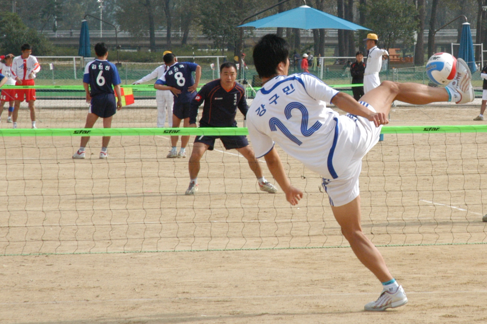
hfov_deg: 10.6
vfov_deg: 7.0
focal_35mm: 194
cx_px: 401
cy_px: 36
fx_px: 2621
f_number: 11
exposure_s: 1/750
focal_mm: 70
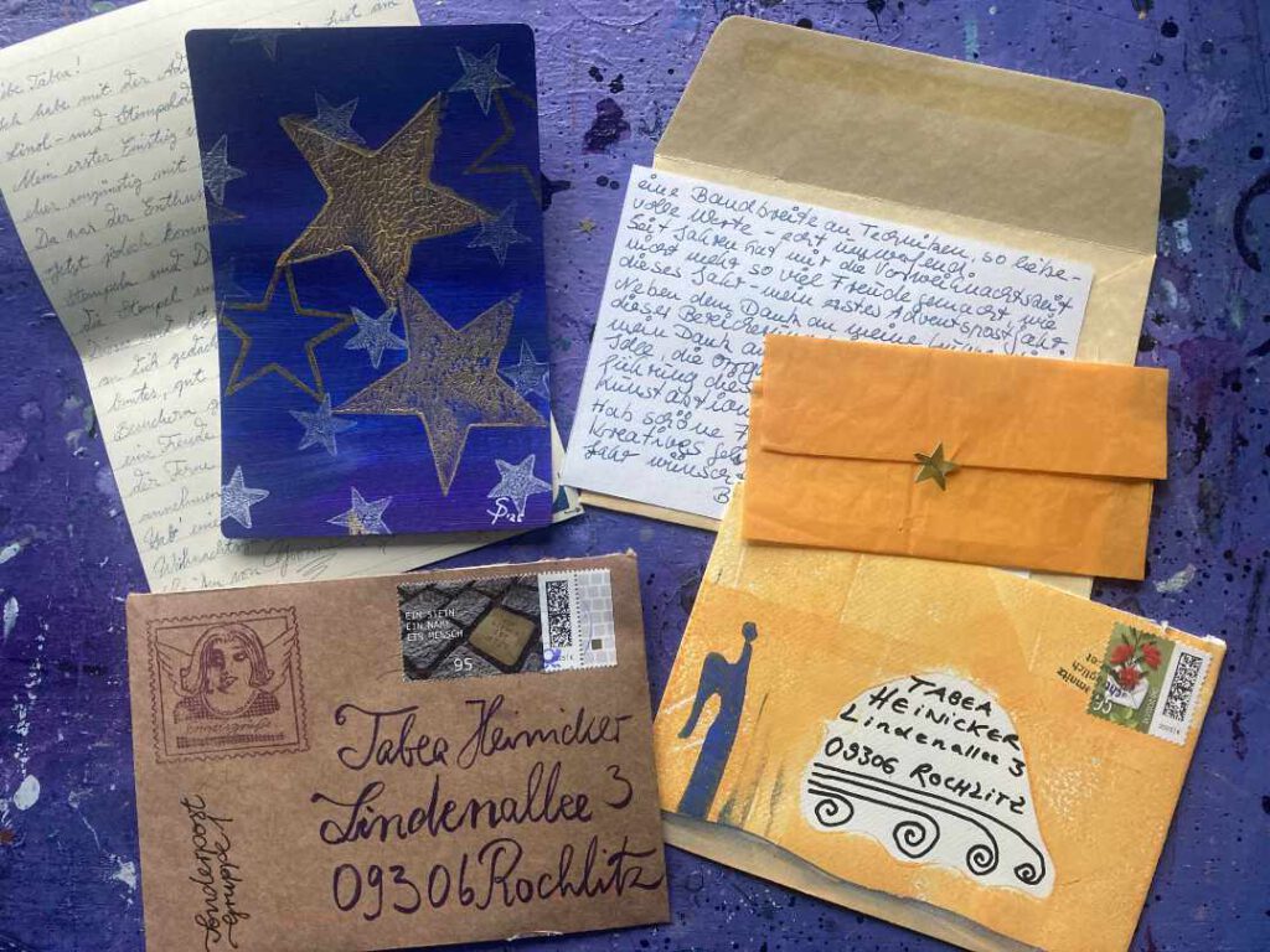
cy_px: 476
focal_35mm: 28
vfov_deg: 49.7
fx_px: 1027
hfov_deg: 63.4
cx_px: 635
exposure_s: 1/60
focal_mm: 4
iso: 200
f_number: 1.8
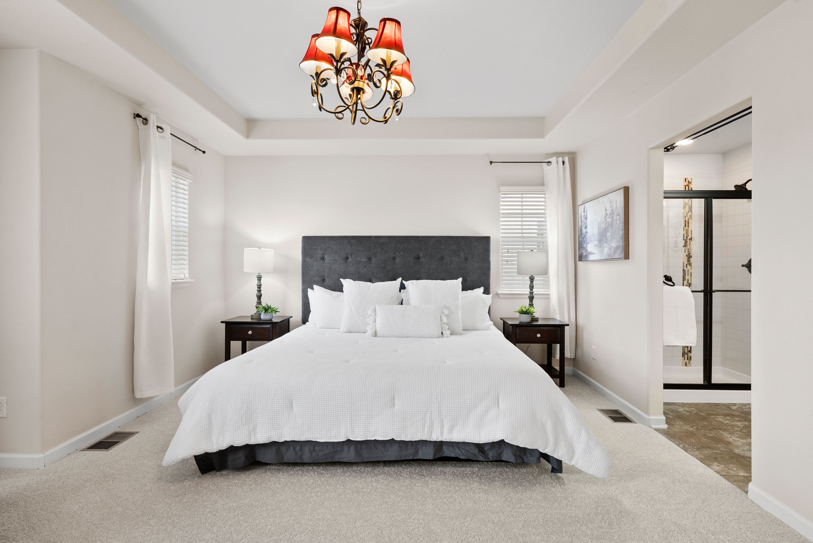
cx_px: 406
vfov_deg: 70.5
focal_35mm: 17
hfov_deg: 93.2
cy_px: 272
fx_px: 384
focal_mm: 17
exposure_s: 1/6
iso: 640
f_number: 9
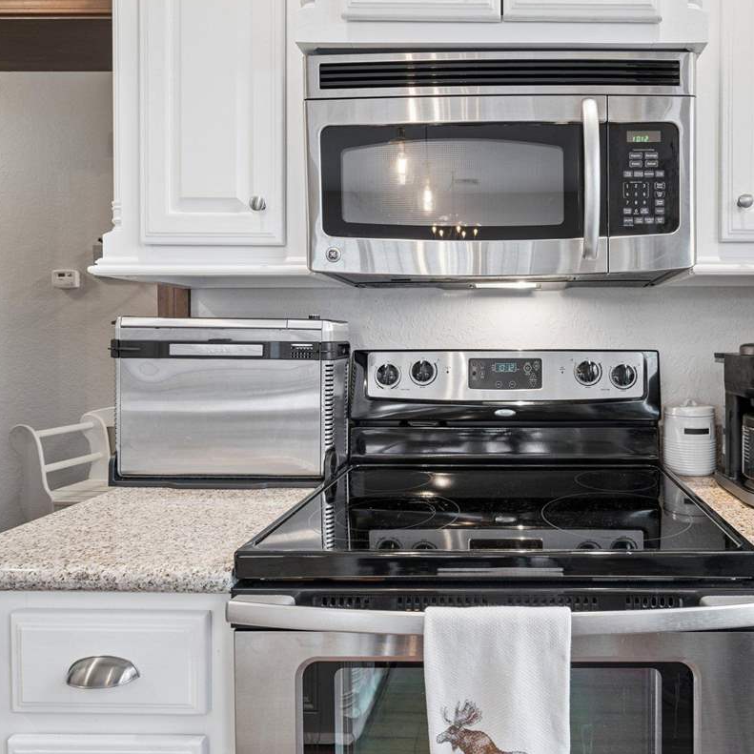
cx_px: 512
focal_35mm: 22
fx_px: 542
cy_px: 353
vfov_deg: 69.6
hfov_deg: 67.4
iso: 200
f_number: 7.1
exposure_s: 1/4
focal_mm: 16
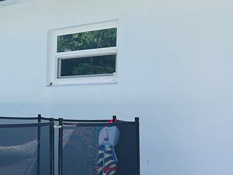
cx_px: -91
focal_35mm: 76
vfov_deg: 19.3
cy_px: 128
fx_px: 512
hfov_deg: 22.2
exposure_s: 1/3155
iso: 80
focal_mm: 6.86
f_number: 1.78
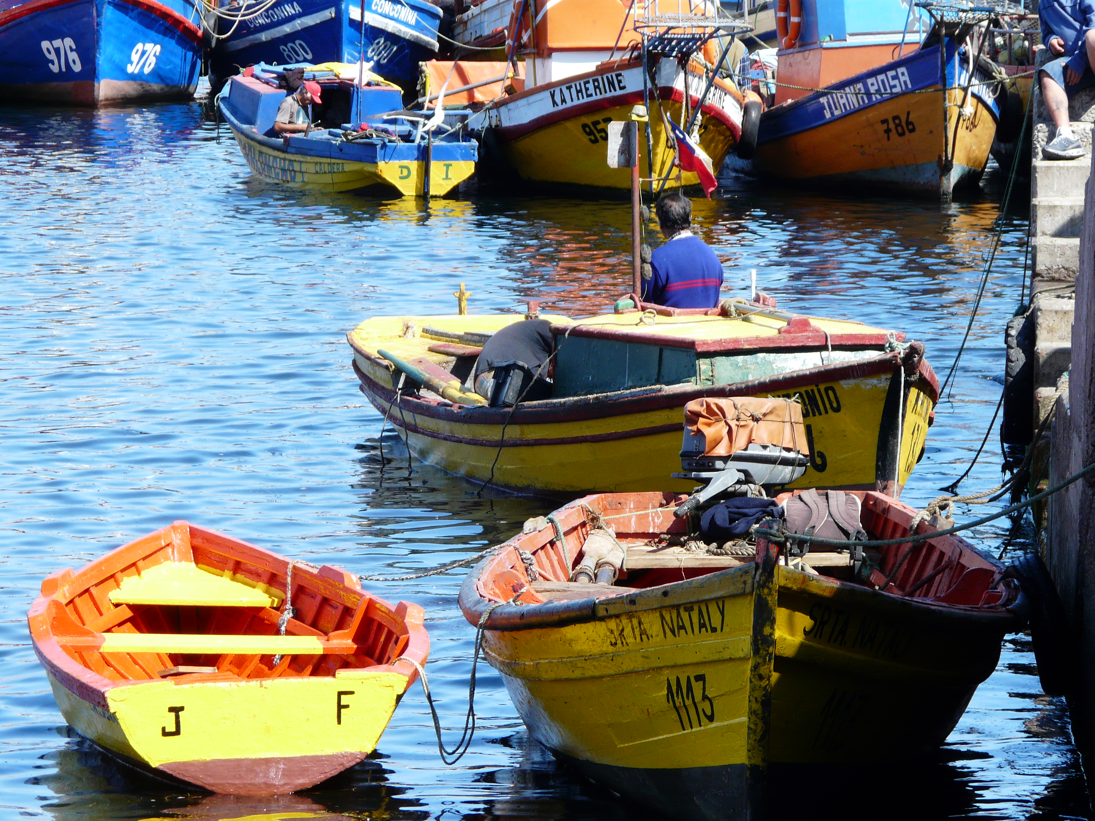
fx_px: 5789
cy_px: 410
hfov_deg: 10.8
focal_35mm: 183
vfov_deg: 8.1
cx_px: 548
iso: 100
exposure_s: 1/320
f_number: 5.6
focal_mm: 30
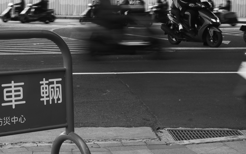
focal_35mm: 86
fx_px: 577
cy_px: 37
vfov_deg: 15.1
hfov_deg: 23.9
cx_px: 64
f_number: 11
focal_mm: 40
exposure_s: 1/40
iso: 320
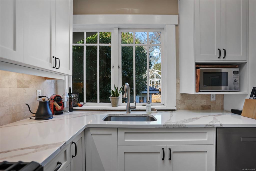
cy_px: 86
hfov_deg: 93.2
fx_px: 121
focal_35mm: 17
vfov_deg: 70.5
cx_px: 128
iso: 500
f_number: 4
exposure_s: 1/125
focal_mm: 17
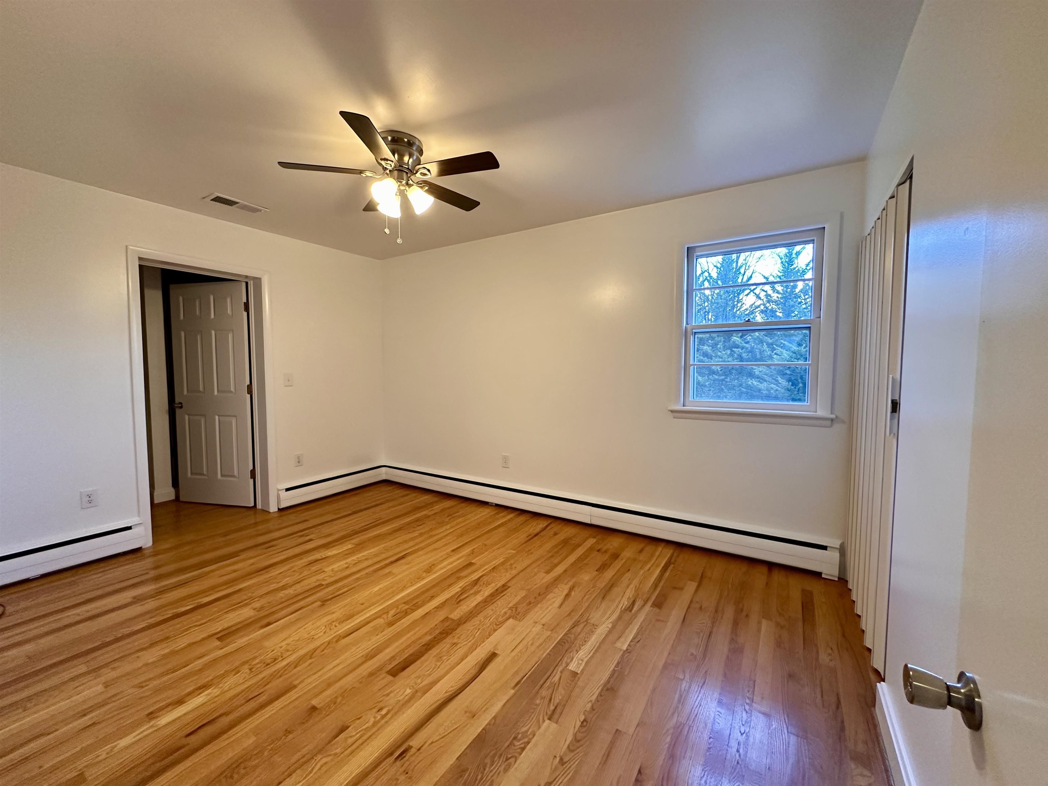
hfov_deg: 102.1
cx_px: 524
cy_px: 393
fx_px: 424
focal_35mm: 14
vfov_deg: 85.7
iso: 250
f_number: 2.2
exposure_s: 1/120
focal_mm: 2.22
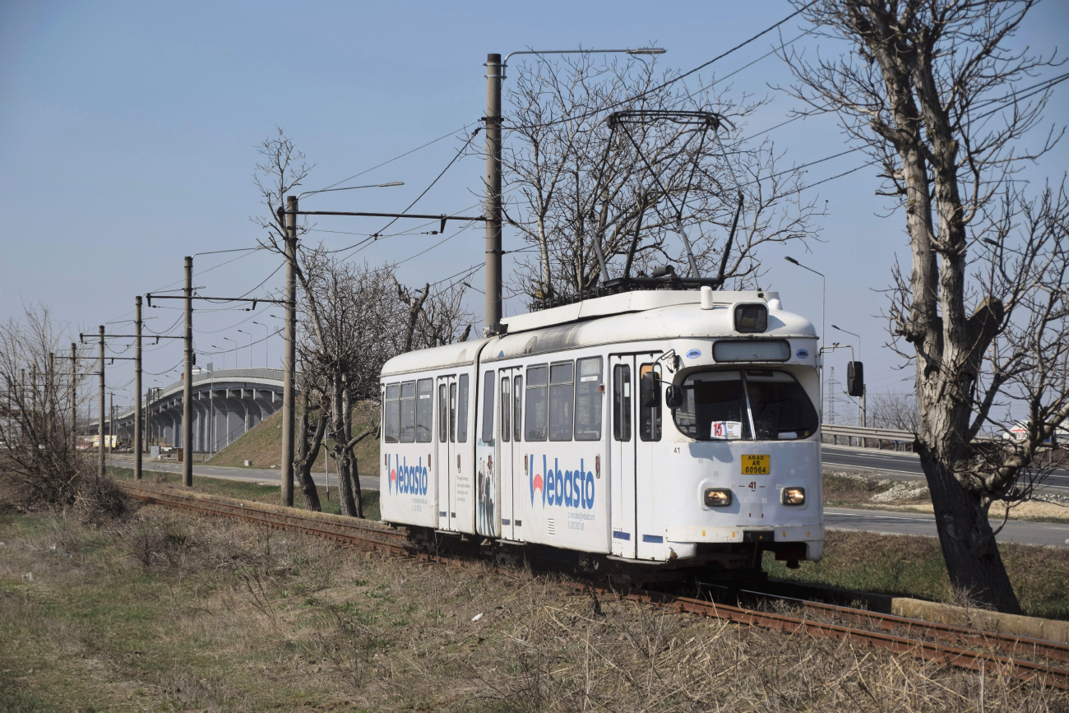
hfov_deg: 30.5
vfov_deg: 20.6
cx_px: 534
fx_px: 1960
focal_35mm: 66
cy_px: 356
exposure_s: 1/1250
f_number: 18
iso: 100
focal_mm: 44
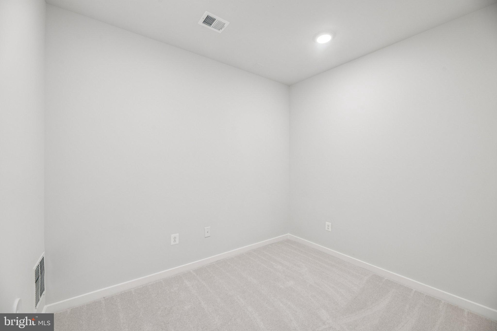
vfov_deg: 81.2
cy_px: 166
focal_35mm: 14
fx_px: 193
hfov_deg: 104.3
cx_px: 248
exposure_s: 1/15
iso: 400
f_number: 8
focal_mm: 14
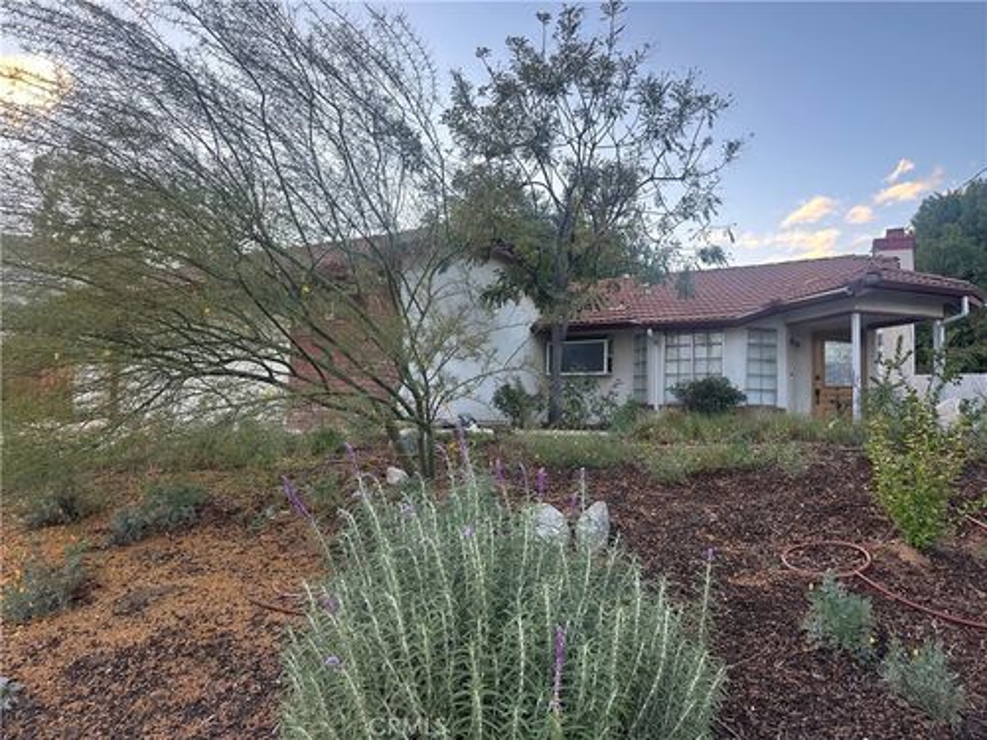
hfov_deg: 71.6
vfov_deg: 56.8
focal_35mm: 24
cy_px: 370
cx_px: 494
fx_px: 684
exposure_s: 1/183
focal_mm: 6.86
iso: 64
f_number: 1.78
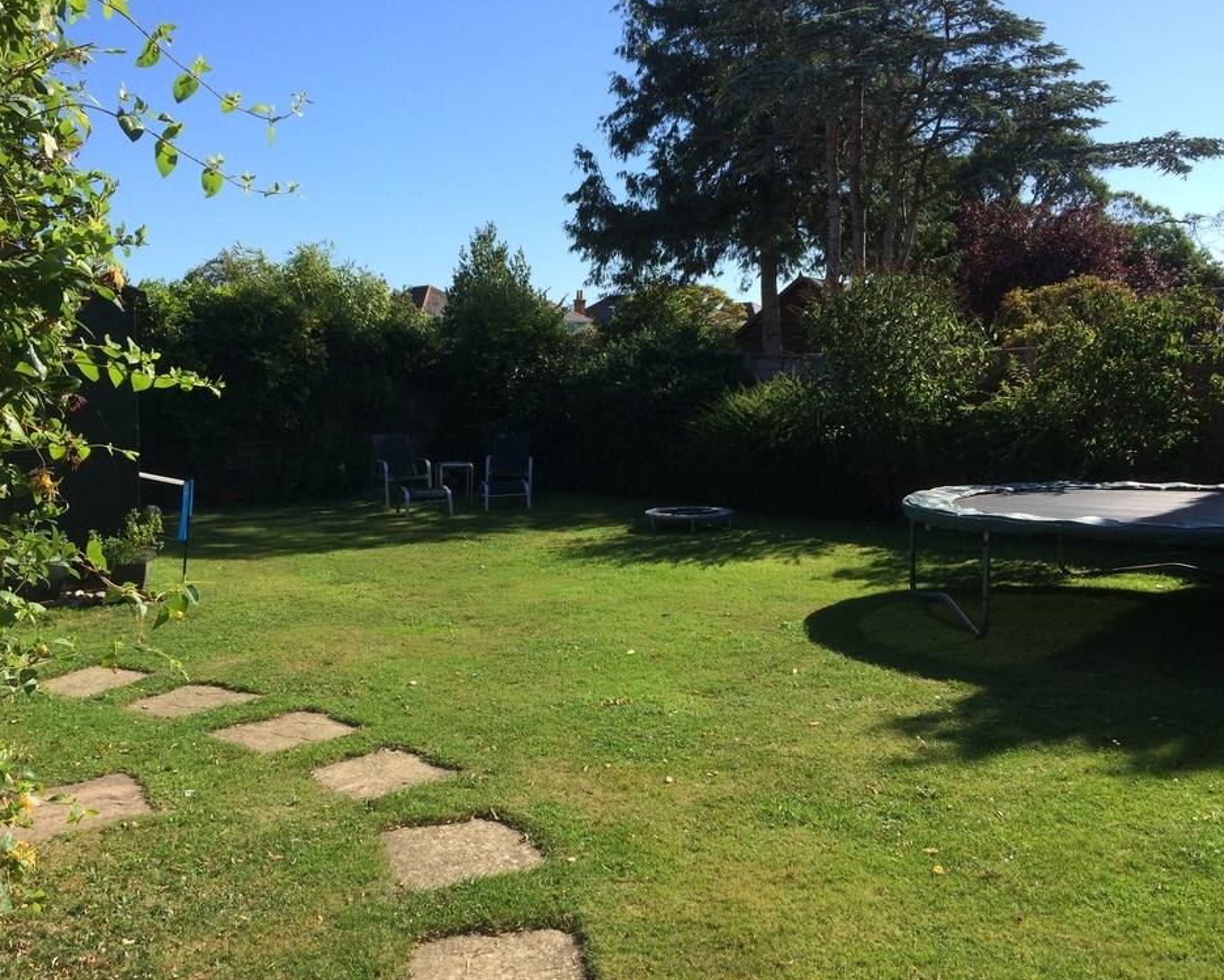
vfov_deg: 47.1
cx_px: 572
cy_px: 485
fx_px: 1123
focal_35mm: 31
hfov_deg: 57.1
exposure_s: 1/1414
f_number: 2.2
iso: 32
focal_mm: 4.15
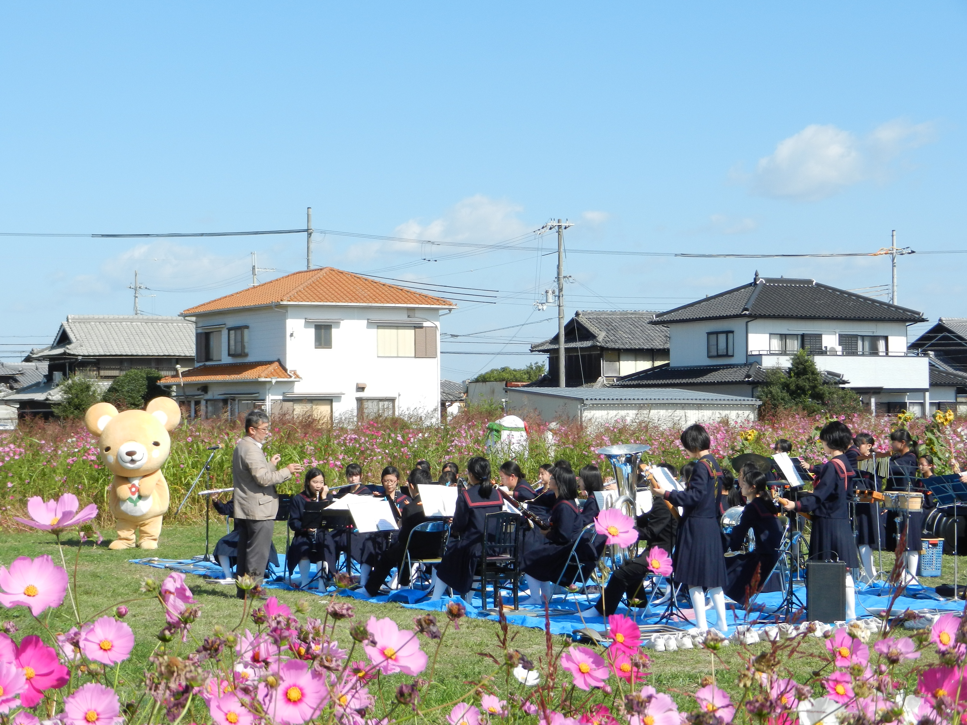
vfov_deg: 21.6
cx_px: 484
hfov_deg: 28.6
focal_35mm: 68
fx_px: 1900
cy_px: 362
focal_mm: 12.3
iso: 160
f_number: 4.6
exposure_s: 1/800
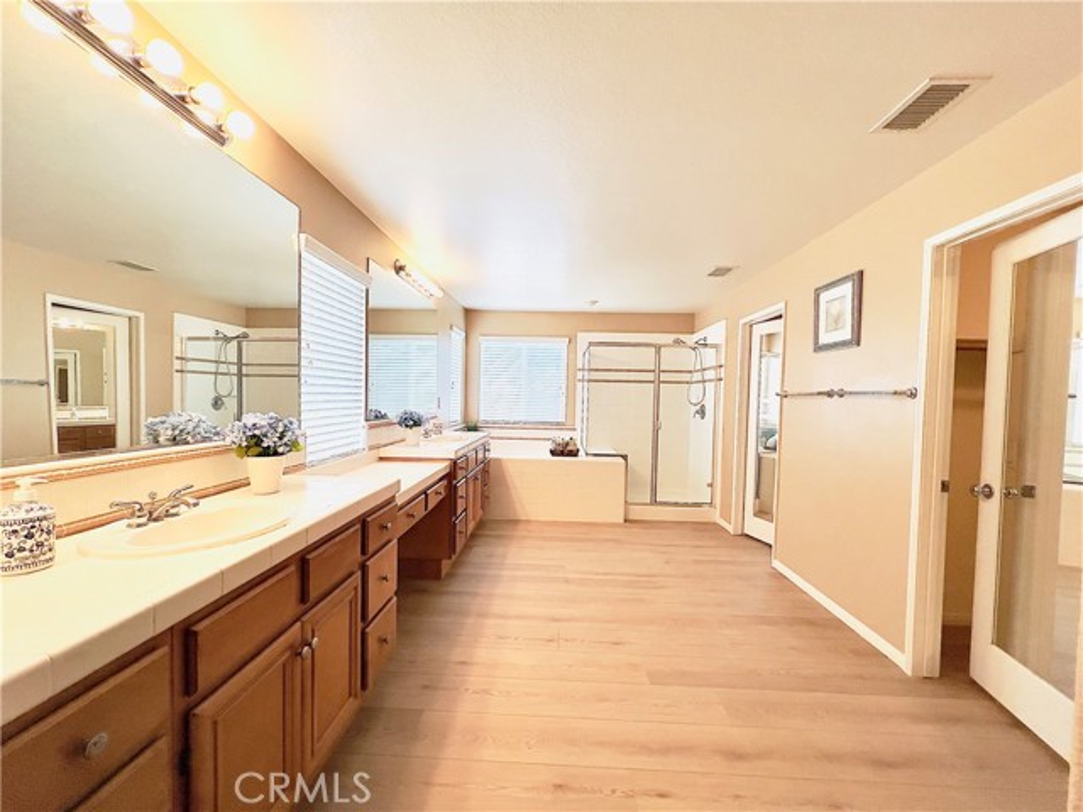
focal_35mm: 13
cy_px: 406
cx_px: 542
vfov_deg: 89.9
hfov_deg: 106.2
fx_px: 407
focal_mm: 1.57
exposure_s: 1/120
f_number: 1.8
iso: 80
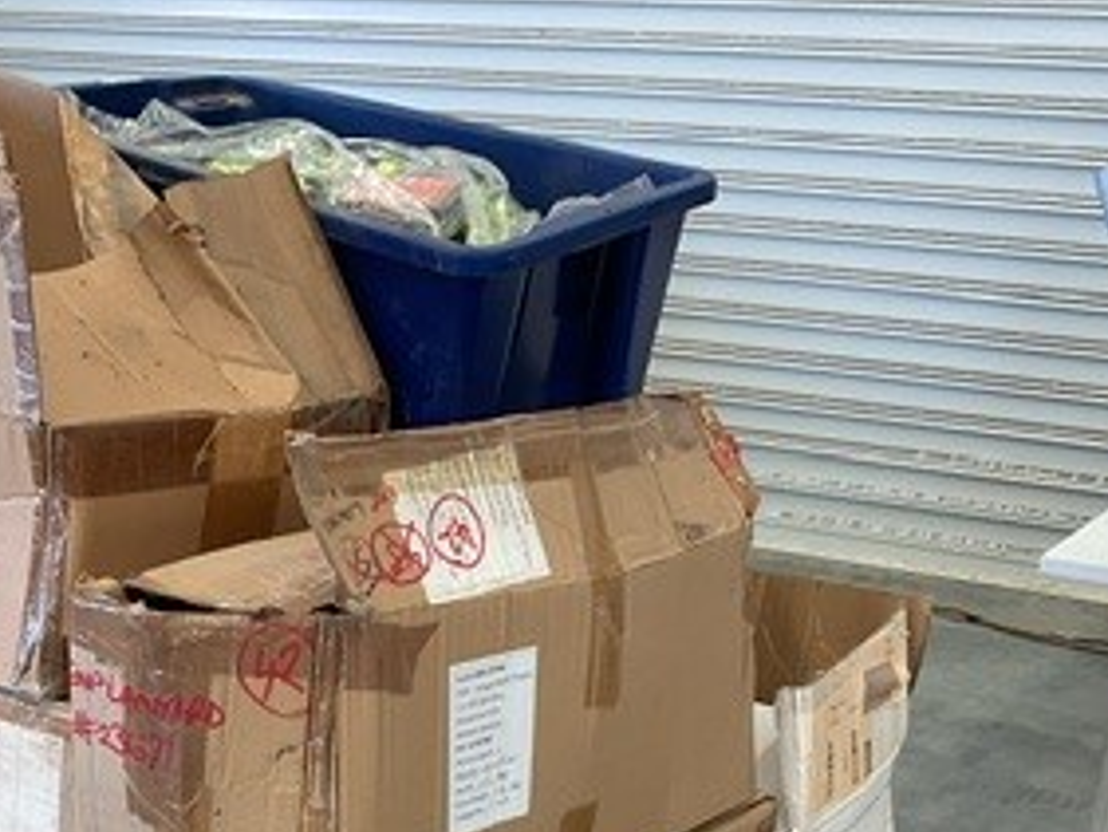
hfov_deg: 28.5
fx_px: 2113
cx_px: 162
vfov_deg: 21.1
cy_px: 938
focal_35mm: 66
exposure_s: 1/100
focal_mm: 3
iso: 50
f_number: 1.8
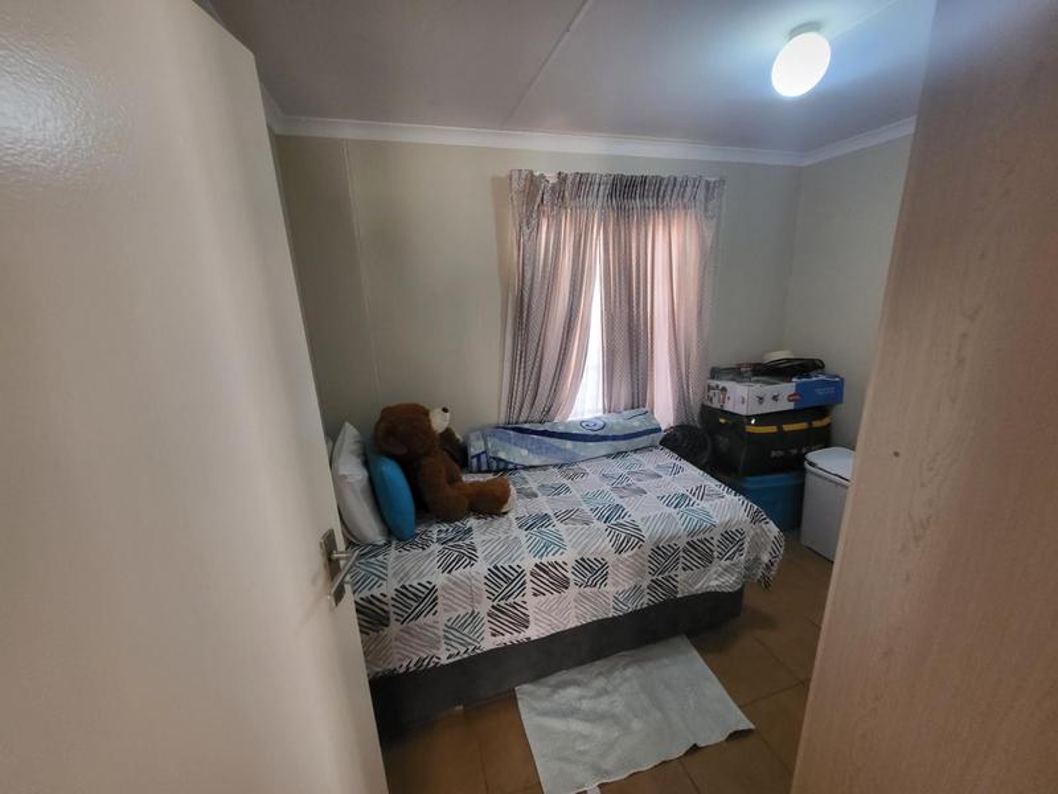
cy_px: 397
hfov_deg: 106.2
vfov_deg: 89.9
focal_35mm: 13
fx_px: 397
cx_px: 529
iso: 320
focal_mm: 1.74
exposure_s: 1/33
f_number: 2.2
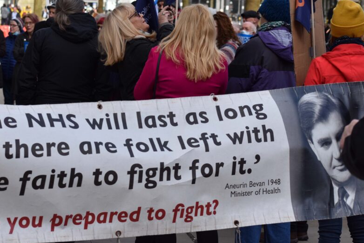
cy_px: 62
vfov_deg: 8.7
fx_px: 1588
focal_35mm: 157
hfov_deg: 13.1
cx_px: 175
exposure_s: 1/640
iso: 250
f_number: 7.1
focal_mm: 70
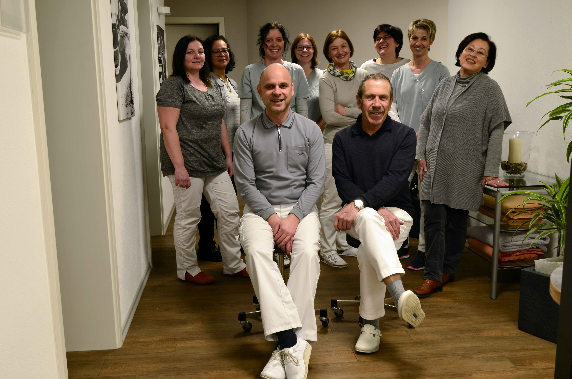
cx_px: 286
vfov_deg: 35.3
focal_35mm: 38
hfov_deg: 51.4
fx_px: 595
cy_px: 190
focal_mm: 25
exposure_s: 1/8
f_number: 8
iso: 320
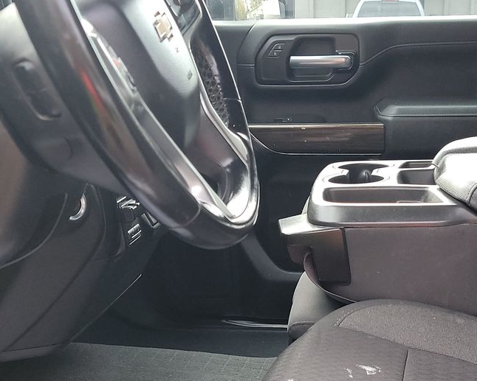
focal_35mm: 58
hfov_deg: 31.8
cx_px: 365
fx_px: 819
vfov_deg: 25.6
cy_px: 327
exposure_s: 1/59
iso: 210
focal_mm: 6.7
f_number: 1.8
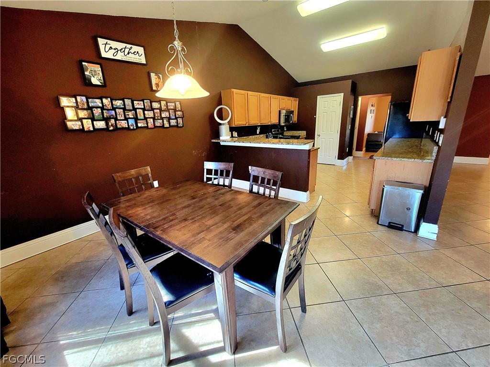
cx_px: 245
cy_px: 184
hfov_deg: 106.2
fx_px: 184
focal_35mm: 13
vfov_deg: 89.9
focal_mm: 2.2
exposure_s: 1/40
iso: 320
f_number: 2.2
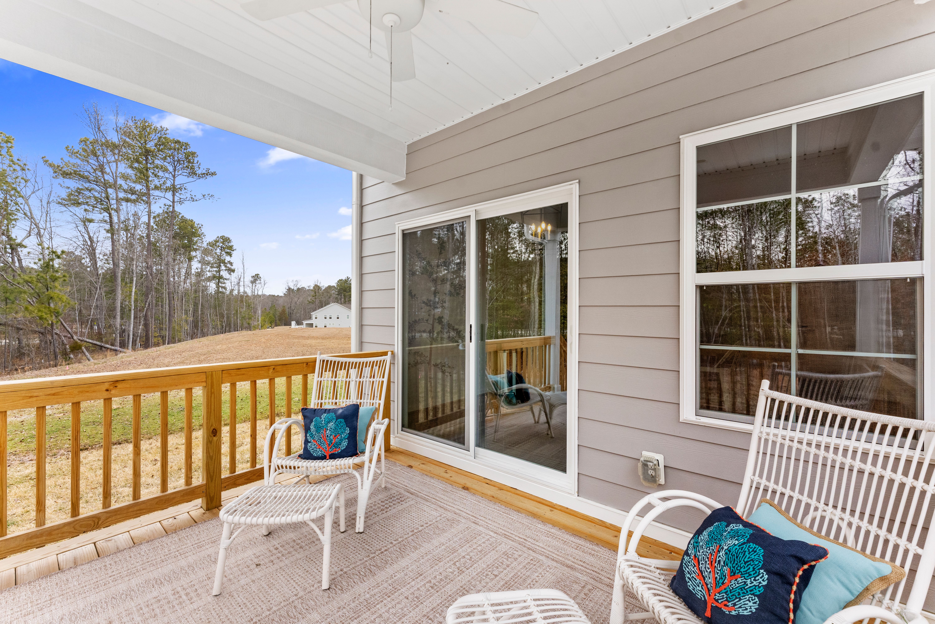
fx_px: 364
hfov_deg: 104.3
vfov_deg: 81.2
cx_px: 468
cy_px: 312
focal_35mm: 14
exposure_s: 1/80
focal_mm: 14
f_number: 9
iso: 1250
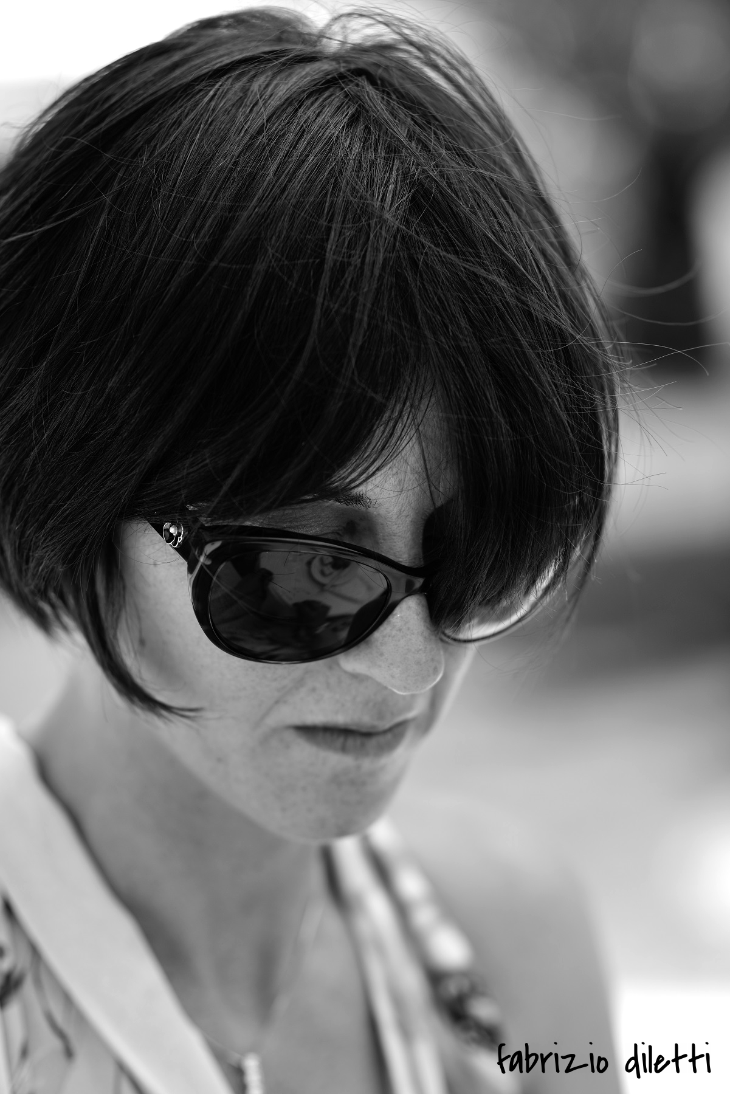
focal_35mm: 105
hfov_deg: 13.0
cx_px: 365
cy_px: 547
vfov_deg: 19.5
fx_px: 3192
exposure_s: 1/1250
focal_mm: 105
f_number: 4
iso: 100
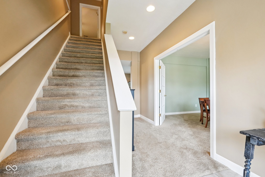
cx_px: 132
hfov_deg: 96.7
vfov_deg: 73.7
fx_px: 118
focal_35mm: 16
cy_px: 88
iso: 1600
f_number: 8
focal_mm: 16
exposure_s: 1/30
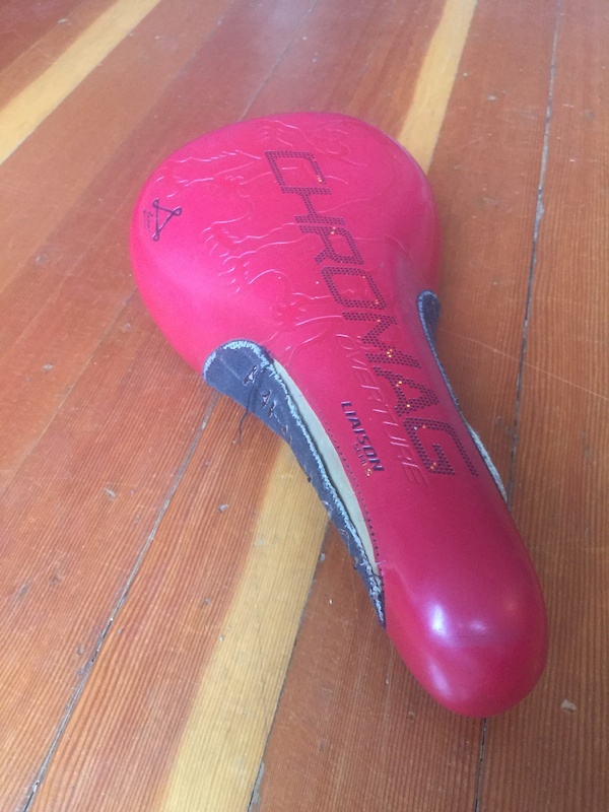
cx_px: 304
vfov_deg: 61.7
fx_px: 680
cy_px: 406
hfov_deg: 48.2
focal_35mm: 29
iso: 250
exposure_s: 1/17
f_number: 2.2
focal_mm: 4.15
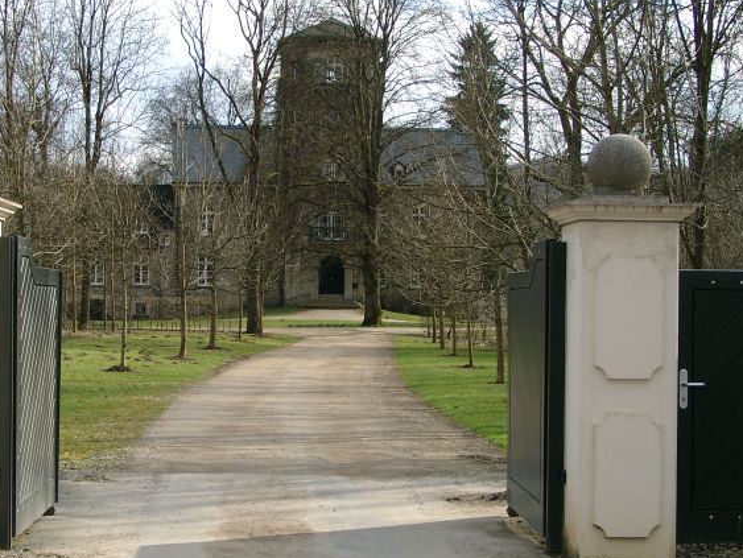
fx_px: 1525
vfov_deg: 20.7
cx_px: 307
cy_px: 264
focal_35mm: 71
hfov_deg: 27.3
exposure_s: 1/369
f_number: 4
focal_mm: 10.4
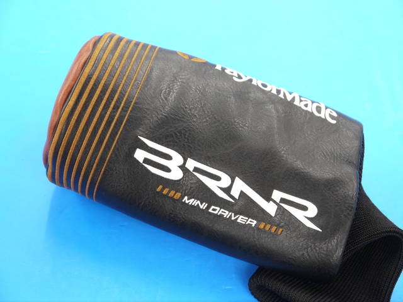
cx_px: 202
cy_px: 151
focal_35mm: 52
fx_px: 605
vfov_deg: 28.0
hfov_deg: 36.8
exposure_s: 1/80
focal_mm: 26
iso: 800
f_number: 4.7
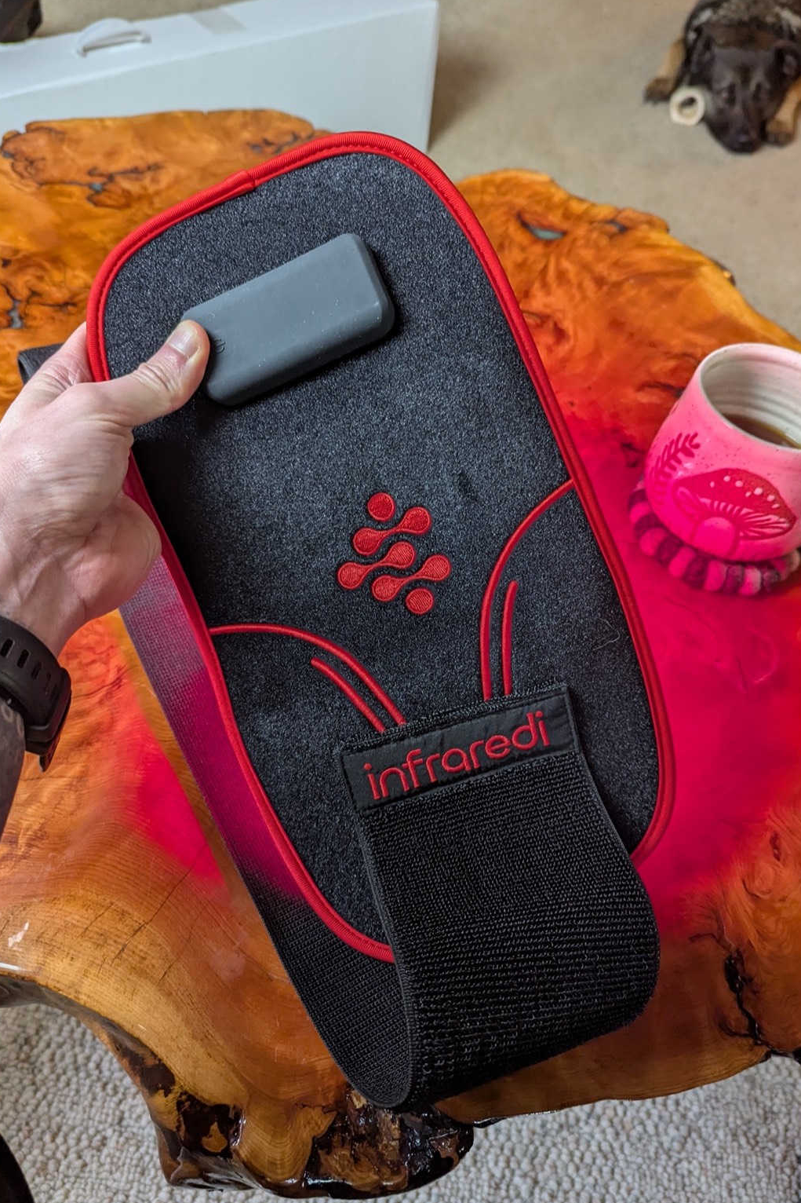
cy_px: 603
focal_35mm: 26
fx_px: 868
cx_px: 428
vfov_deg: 69.4
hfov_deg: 49.5
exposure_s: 1/100
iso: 350
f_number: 1.85
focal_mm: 6.81
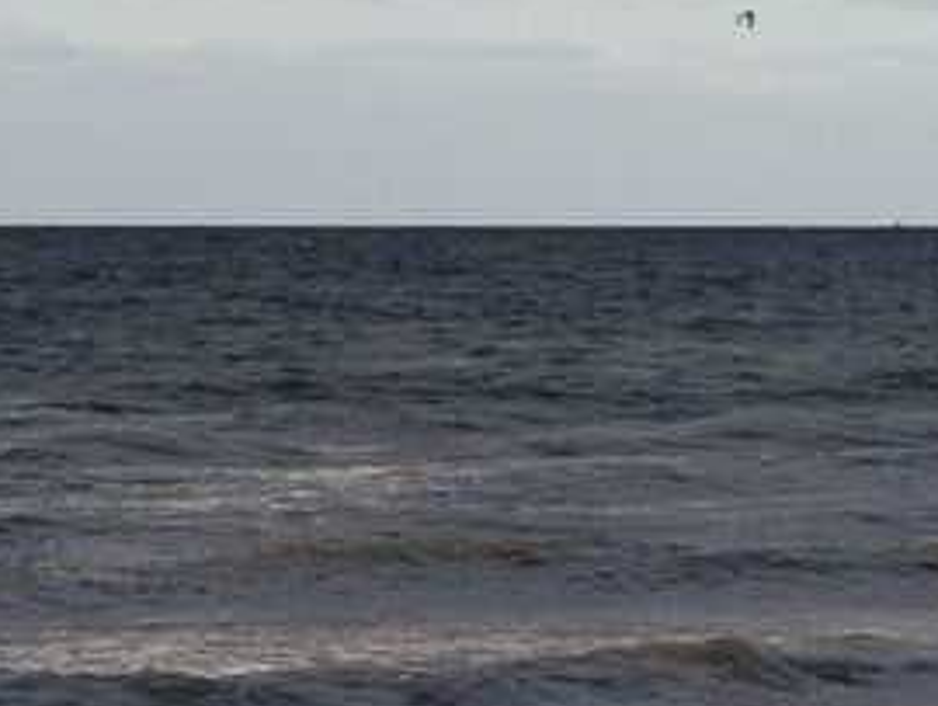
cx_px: 2428
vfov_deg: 4.7
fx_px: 8652
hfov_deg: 5.9
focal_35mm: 319
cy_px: 113
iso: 400
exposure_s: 1/400
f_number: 9
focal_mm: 56
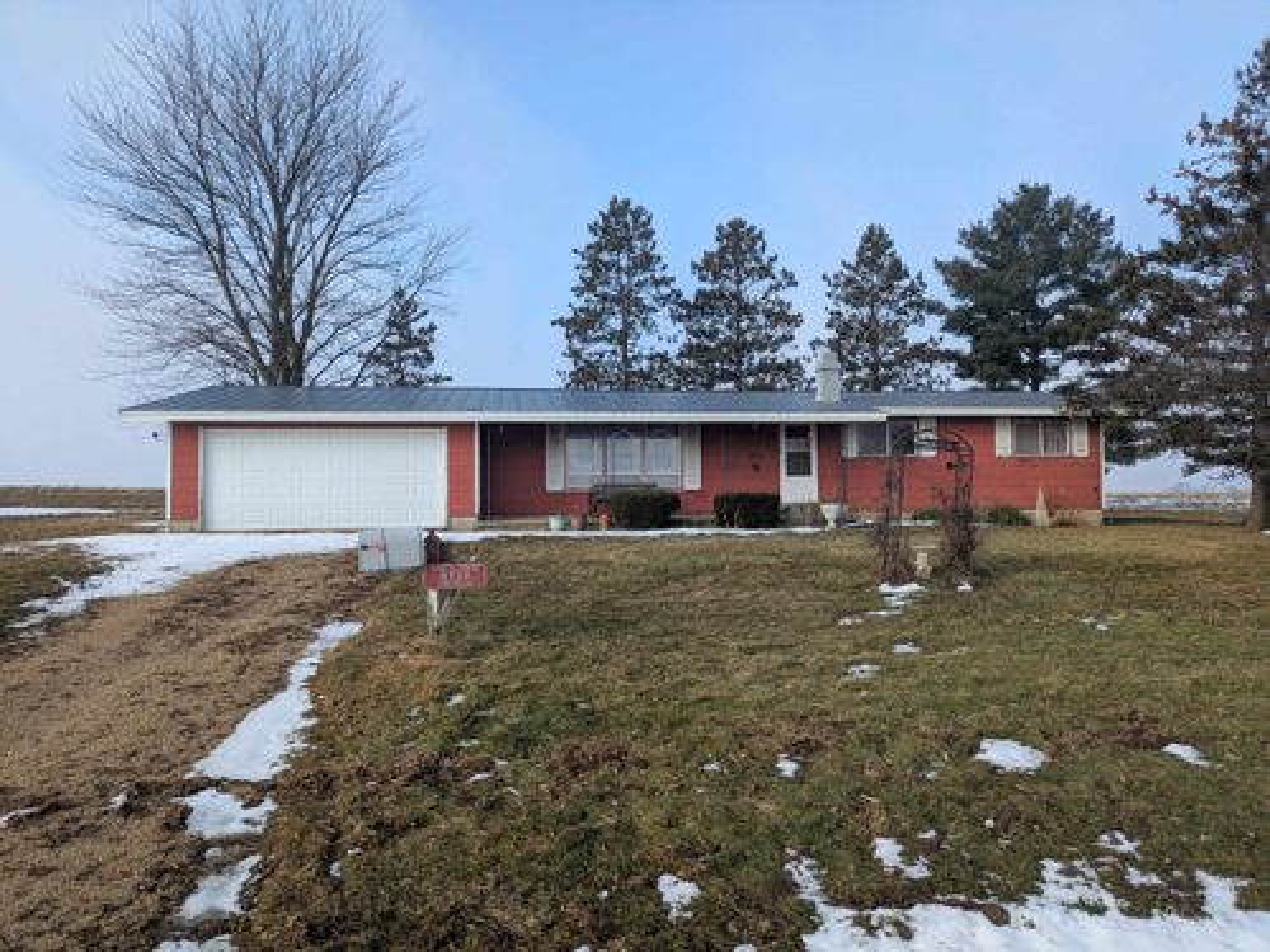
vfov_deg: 54.9
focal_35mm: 25
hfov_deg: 69.4
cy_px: 476
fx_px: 917
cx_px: 635
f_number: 1.89
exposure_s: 1/1060
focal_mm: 5.43
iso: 42
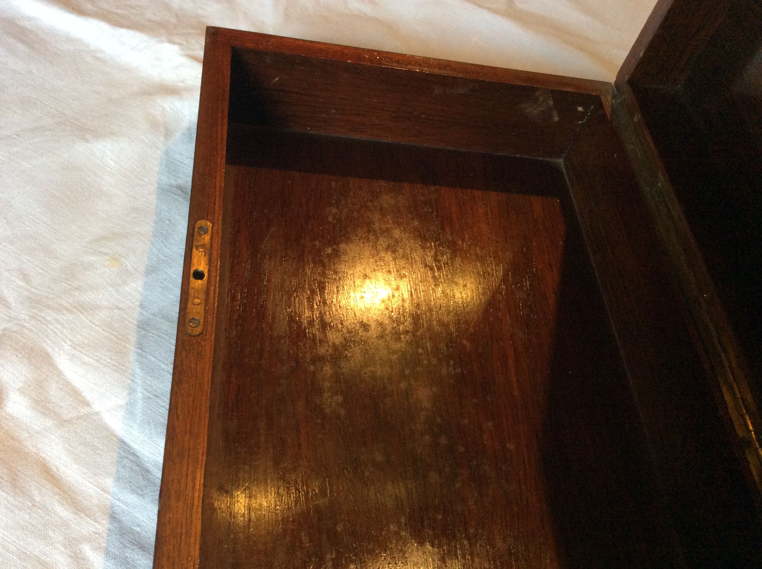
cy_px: 284
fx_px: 703
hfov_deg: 56.9
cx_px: 381
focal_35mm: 32
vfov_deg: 44.1
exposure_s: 1/25
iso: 160
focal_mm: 3.3
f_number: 2.4
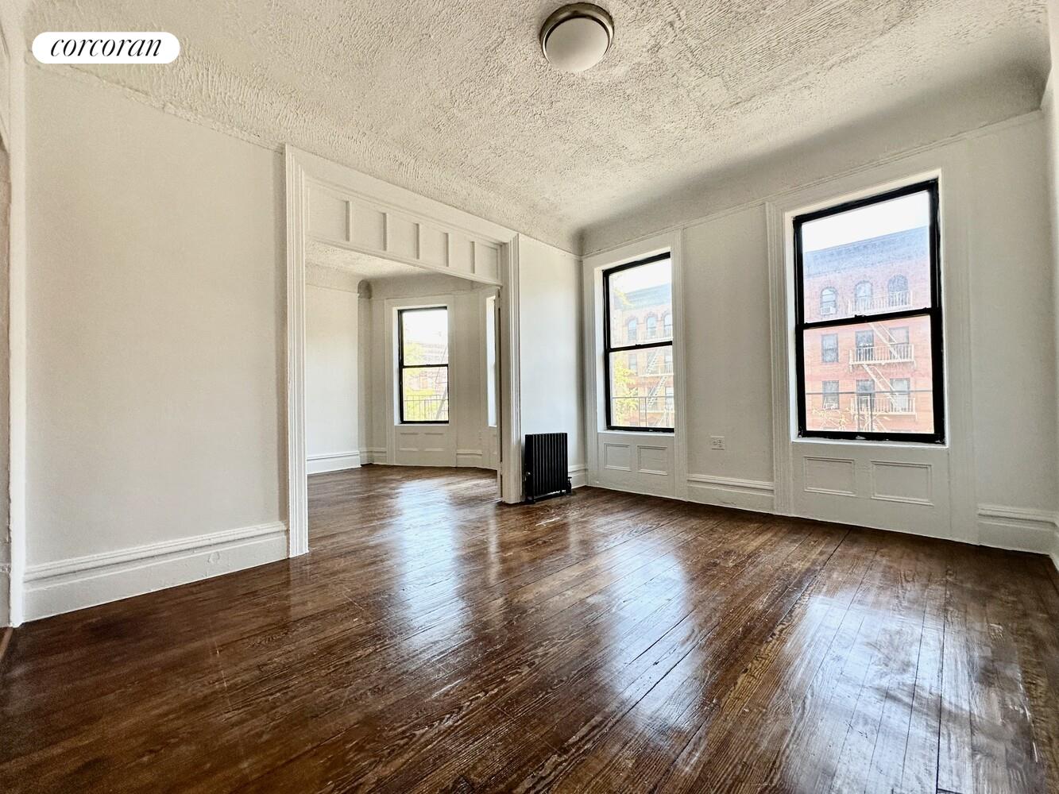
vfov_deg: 85.7
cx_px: 530
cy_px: 397
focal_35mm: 14
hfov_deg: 102.1
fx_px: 428
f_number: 2.2
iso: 125
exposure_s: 1/120
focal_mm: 2.22
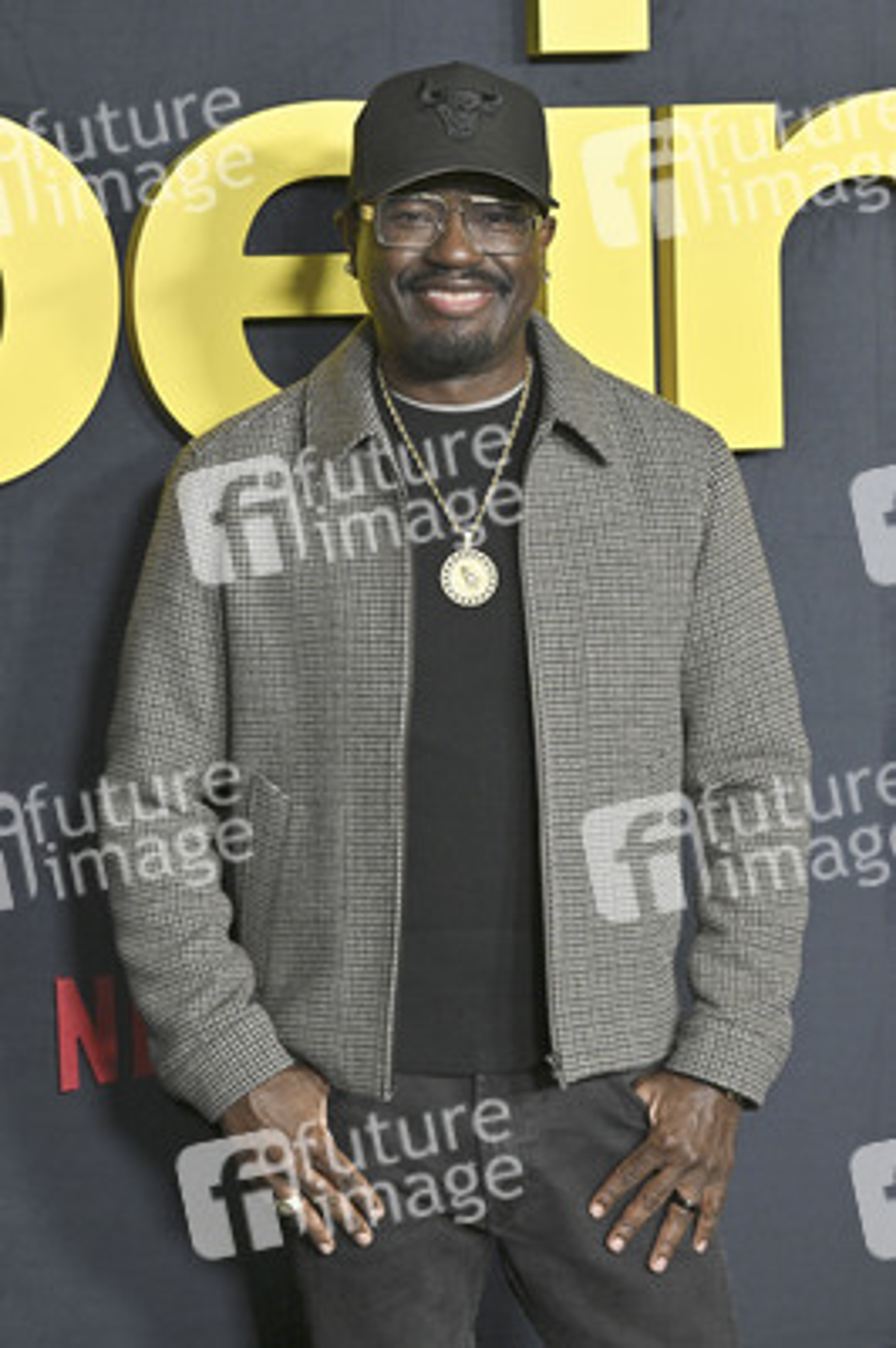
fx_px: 3515
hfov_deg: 14.5
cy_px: 674
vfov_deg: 21.7
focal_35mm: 94
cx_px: 448
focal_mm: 94
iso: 2500
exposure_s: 1/320
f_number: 5.6
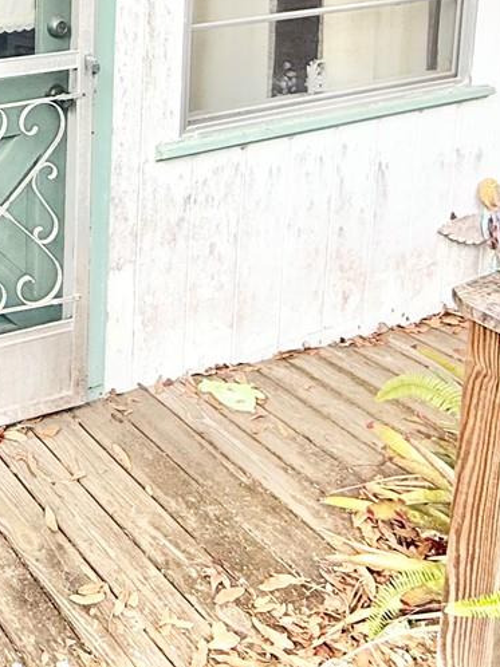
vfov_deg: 35.4
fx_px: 867
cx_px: -189
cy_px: -84
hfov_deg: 26.2
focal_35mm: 45
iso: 50
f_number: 2.2
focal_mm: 2.22
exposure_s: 1/261
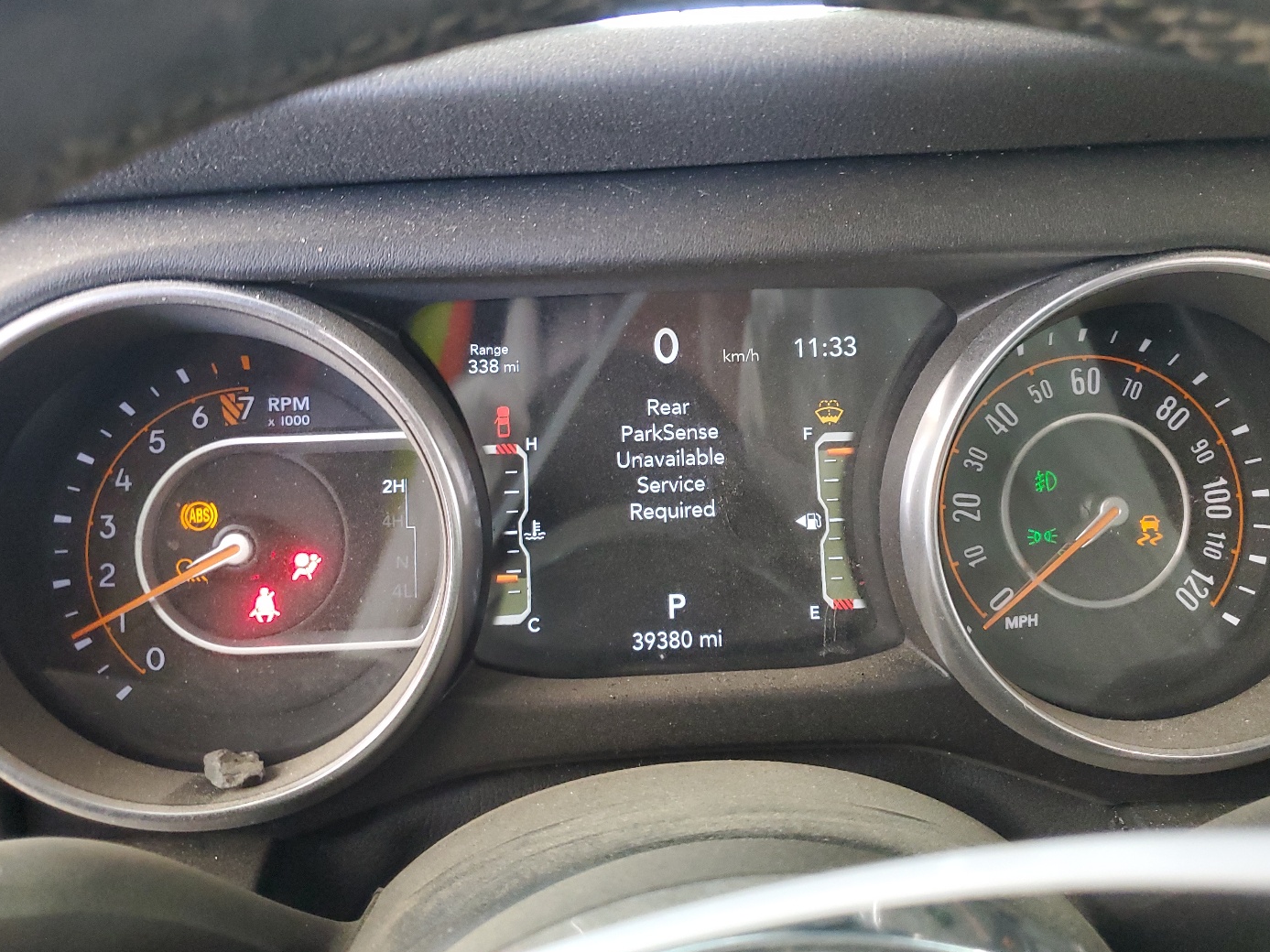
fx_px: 1101
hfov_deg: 60.0
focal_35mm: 30
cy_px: 445
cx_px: 652
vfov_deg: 46.8
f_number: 1.5
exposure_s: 1/24
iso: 300
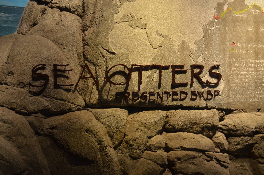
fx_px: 373
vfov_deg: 26.4
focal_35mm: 51
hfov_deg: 39.0
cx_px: 132
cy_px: 88
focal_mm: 34
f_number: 5
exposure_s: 1/30
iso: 1100
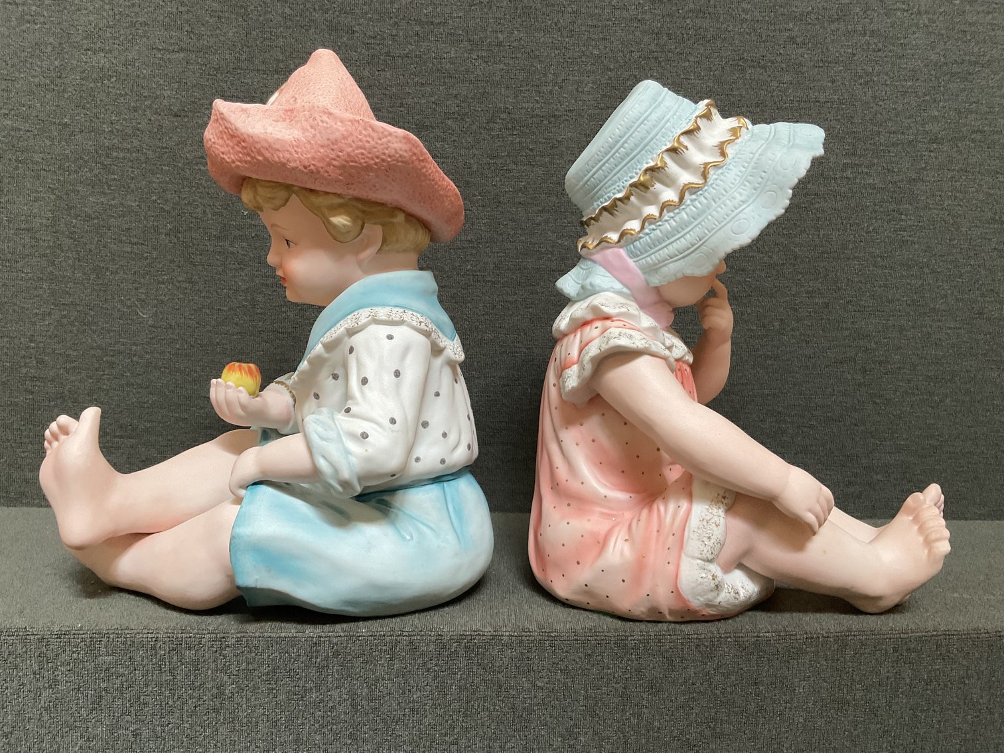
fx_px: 841
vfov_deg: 48.2
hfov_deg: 61.7
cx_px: 502
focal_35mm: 29
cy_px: 376
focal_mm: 3
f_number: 1.8
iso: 160
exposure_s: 1/60
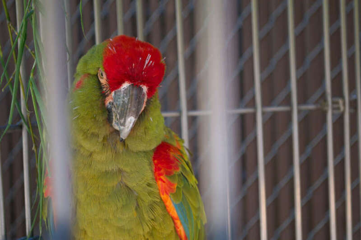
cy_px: 120
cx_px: 180
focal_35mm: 82
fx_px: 826
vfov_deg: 16.5
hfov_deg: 24.7
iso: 200
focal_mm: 55
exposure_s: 1/80
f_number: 5.6
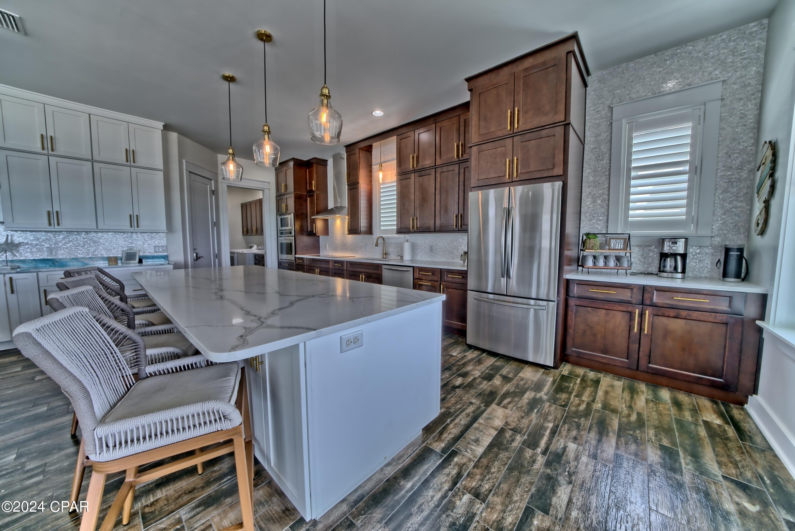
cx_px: 398
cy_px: 266
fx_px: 265
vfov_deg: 90.0
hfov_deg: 112.6
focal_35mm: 12
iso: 200
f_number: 19
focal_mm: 12
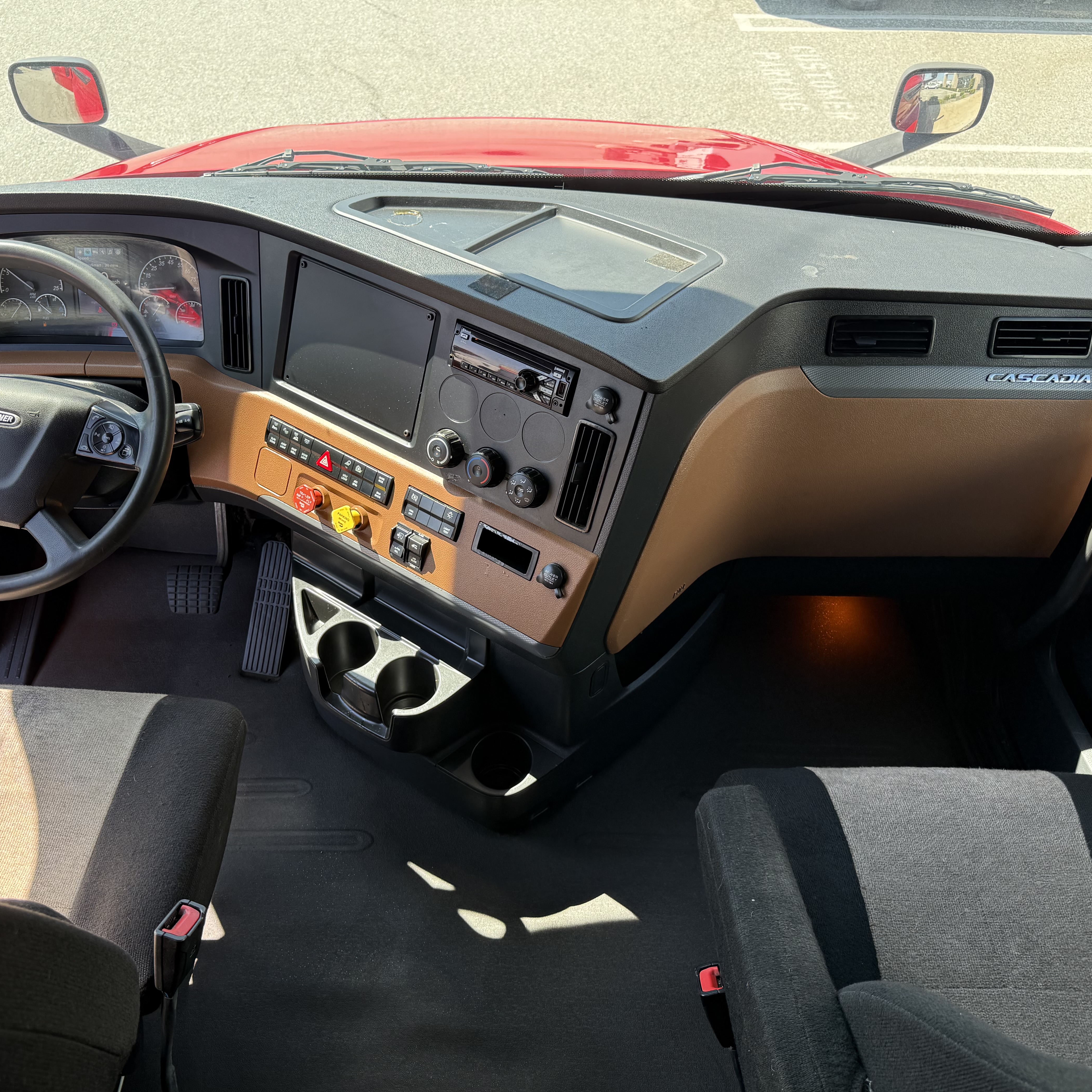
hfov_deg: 55.5
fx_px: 1035
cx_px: 485
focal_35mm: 29
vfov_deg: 55.6
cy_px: 552
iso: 100
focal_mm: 6.76
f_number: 1.78
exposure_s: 1/298
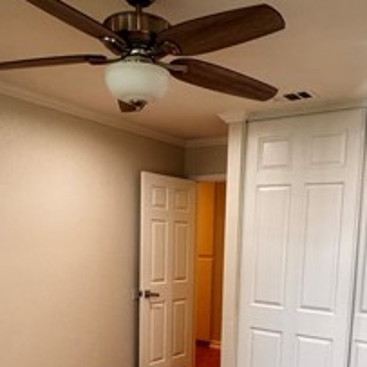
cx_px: 213
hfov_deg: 42.7
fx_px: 468
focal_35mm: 39
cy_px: 300
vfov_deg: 40.8
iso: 320
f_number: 2.2
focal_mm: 2.22
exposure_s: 1/120
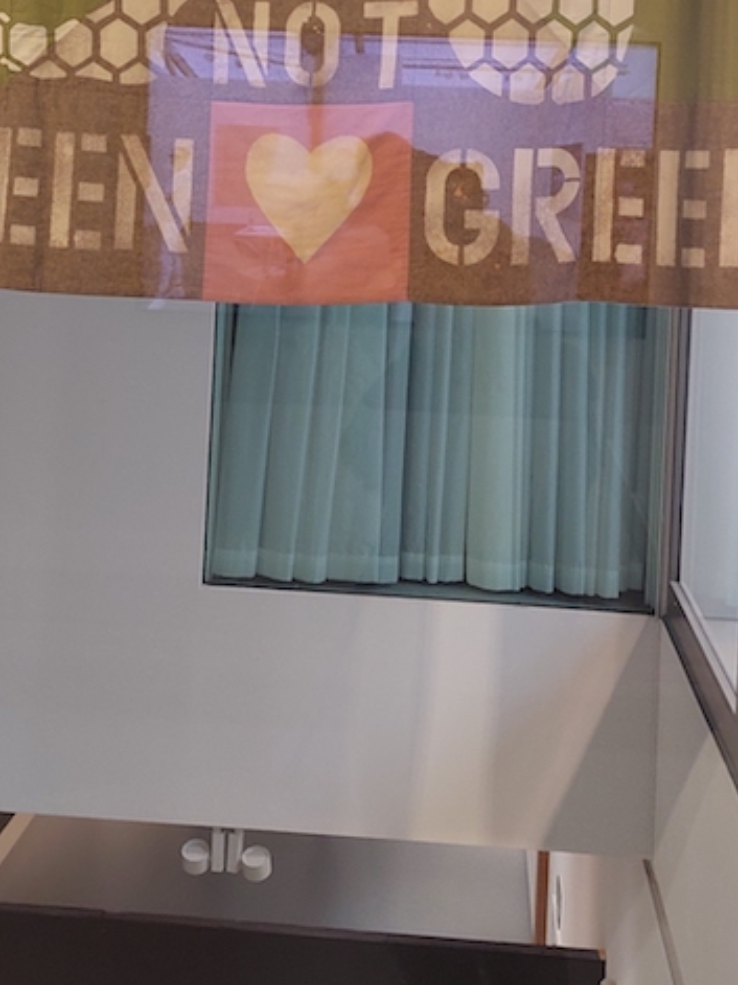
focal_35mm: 55
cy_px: 180
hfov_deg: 26.5
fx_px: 1564
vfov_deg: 33.8
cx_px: 328
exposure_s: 1/50
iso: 320
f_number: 1.8
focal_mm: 5.23
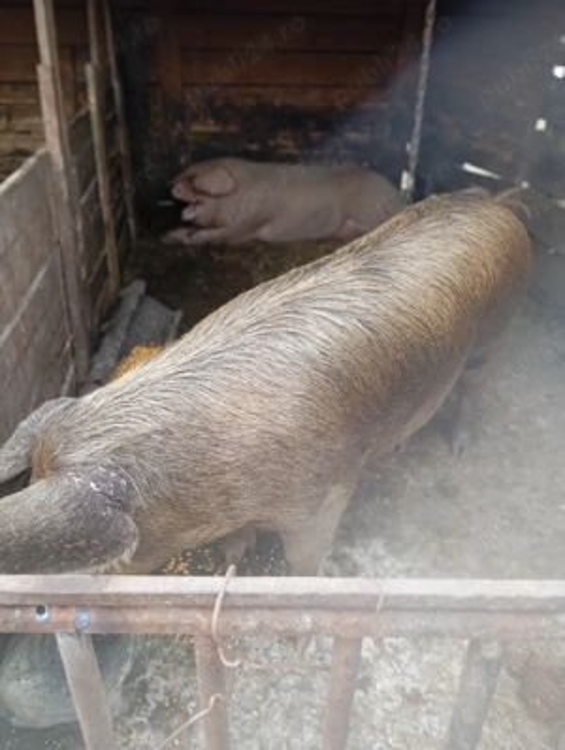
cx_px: 282
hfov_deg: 49.9
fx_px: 607
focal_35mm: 28
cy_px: 375
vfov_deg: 63.4
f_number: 1.8
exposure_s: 1/100
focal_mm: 4.27
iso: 159
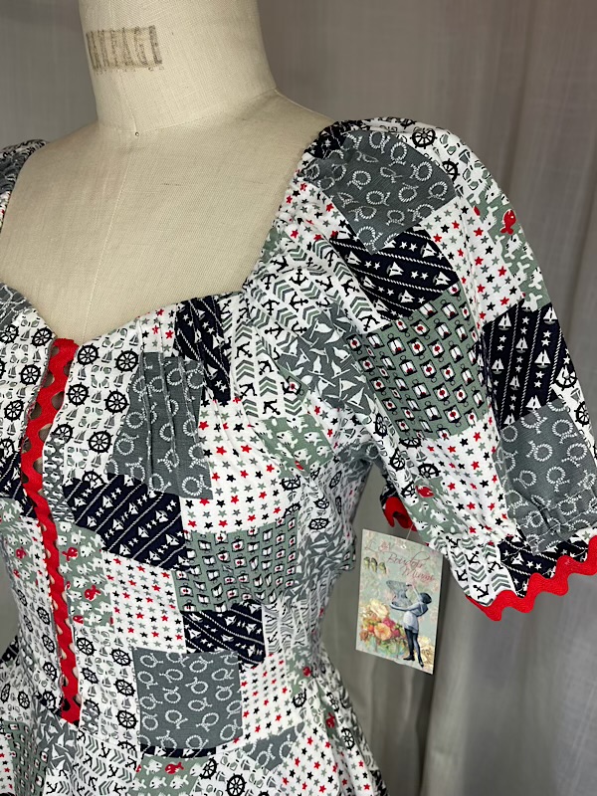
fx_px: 575
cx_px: 298
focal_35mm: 25
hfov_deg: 54.9
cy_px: 398
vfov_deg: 69.4
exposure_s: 1/432
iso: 32
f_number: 1.6
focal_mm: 5.1
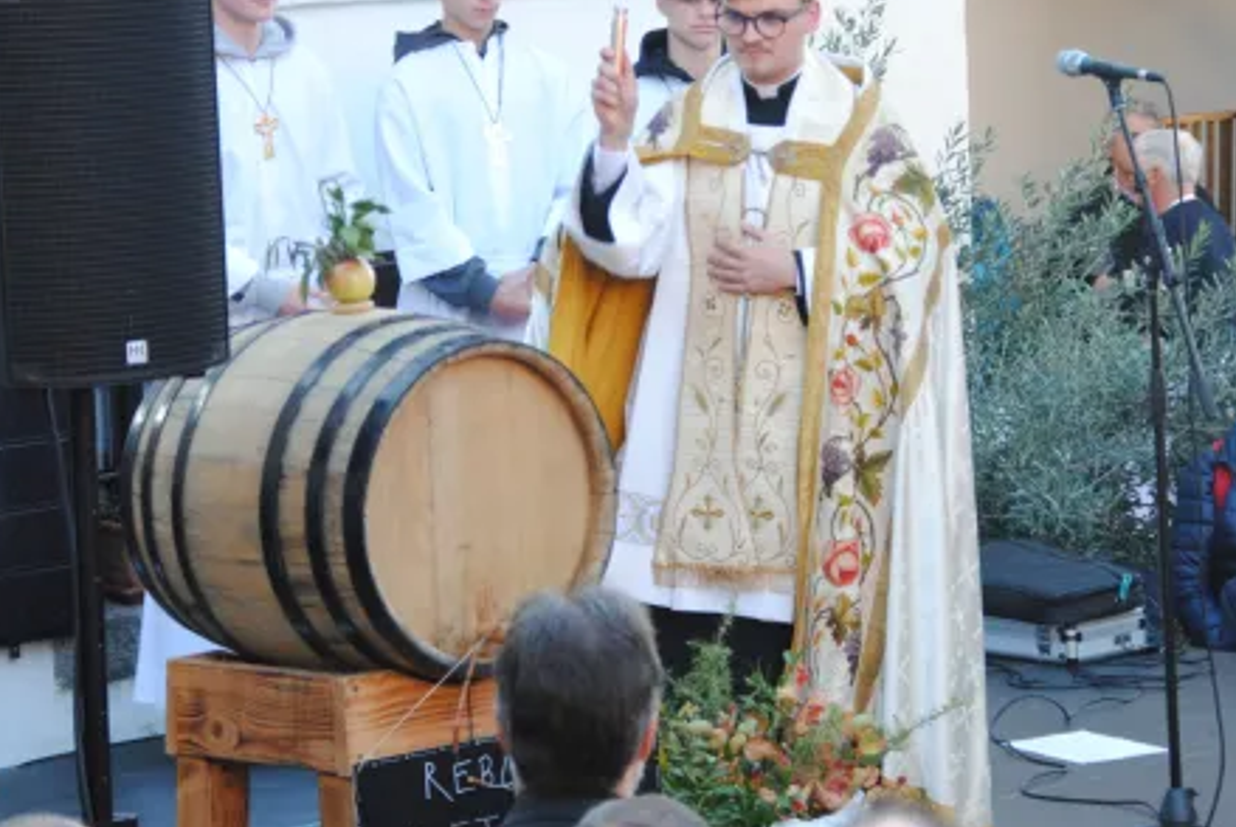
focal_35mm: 164
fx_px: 5638
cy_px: 295
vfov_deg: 8.4
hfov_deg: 12.5
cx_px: 695
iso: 720
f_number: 5.3
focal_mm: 80
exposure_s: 1/125
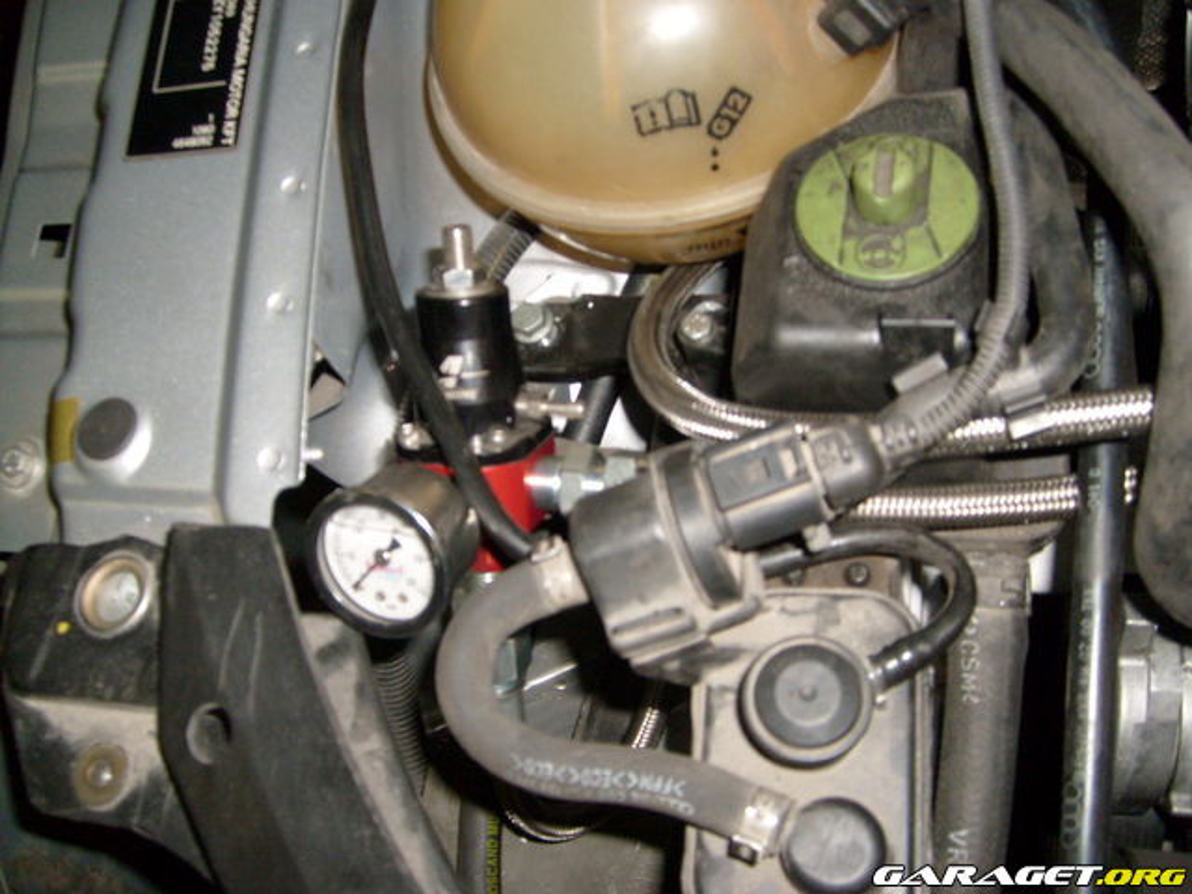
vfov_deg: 40.7
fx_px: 1205
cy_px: 447
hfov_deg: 52.6
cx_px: 596
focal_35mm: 35
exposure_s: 1/45
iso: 100
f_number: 2.8
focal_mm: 5.8
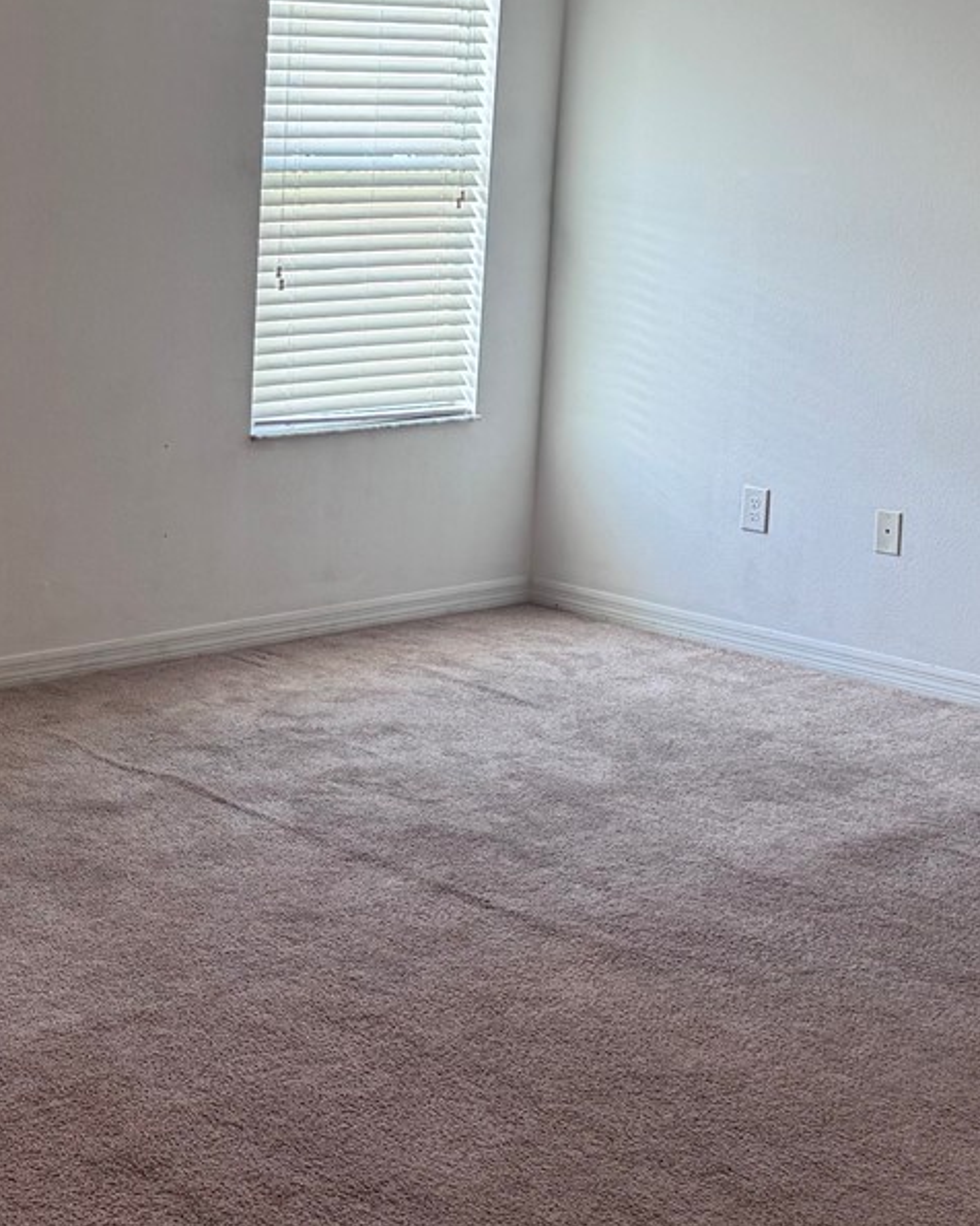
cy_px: 422
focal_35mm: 63
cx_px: 45
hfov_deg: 23.4
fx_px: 2284
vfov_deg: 29.8
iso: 125
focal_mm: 6.76
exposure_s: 1/60
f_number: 1.78
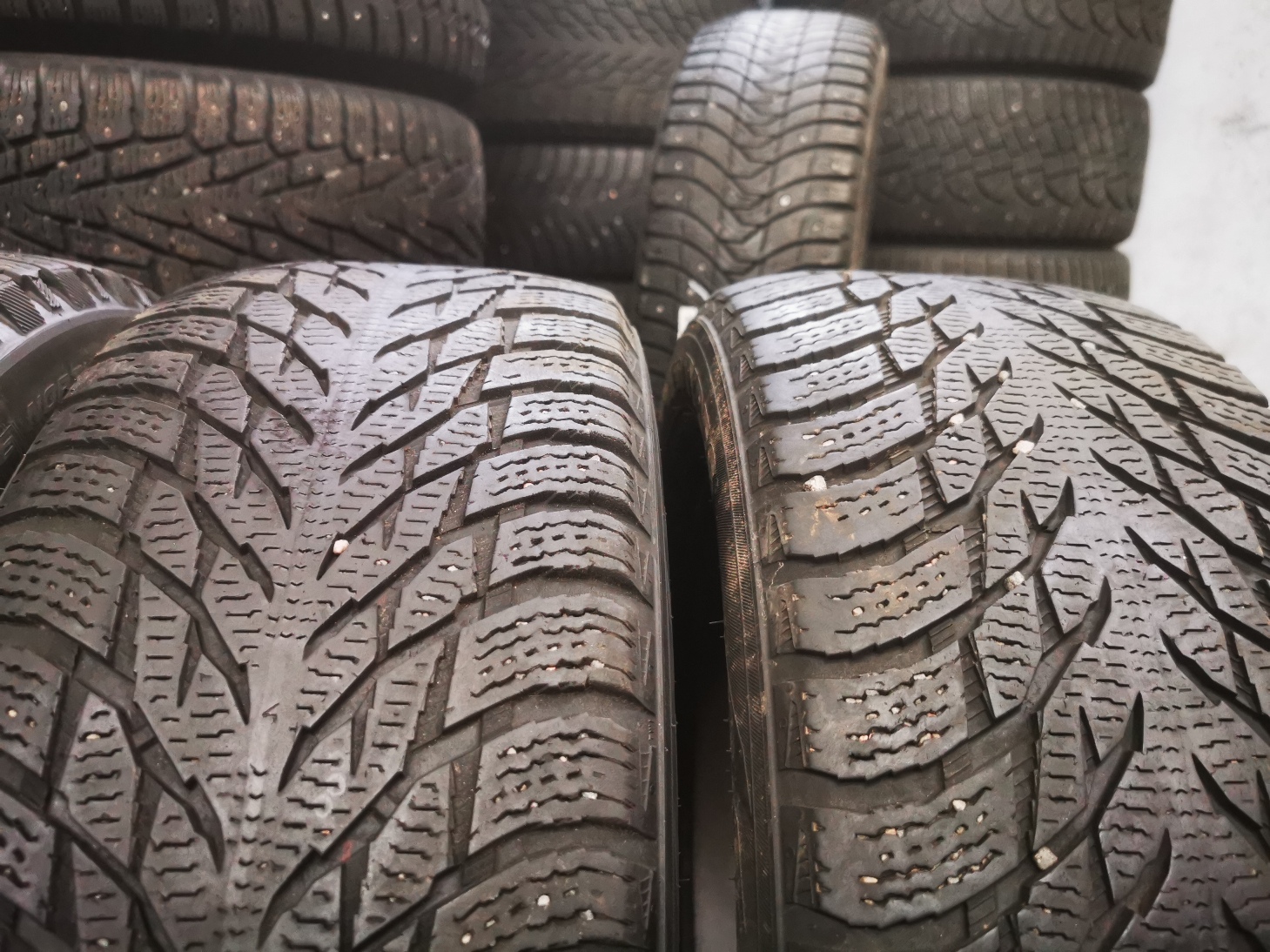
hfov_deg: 65.3
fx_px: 991
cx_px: 635
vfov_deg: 51.3
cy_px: 476
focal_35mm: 27
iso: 320
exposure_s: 1/33.3
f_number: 1.6
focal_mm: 5.56
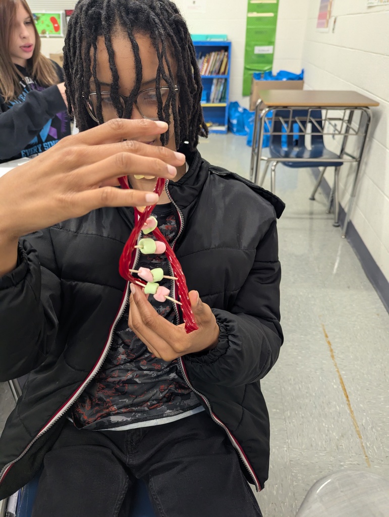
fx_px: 359
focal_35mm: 24
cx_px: 194
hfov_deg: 56.9
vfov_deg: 71.5
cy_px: 258
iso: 578
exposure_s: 1/173
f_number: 1.85
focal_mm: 6.81
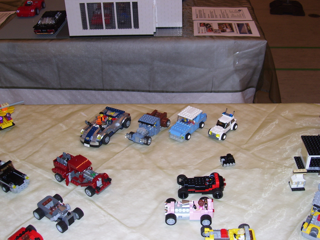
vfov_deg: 32.2
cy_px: 120
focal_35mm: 45
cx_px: 160
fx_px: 416
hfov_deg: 42.1
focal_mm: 7.6
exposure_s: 1/60
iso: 80
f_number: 3
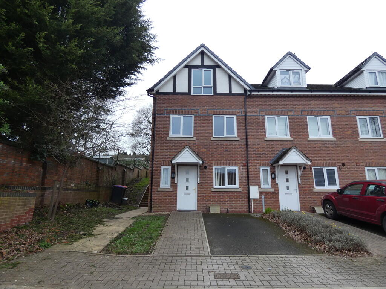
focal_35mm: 20
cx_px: 193
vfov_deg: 66.0
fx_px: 223
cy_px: 144
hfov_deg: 81.7
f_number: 2.8
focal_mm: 3.6
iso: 80
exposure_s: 1/320
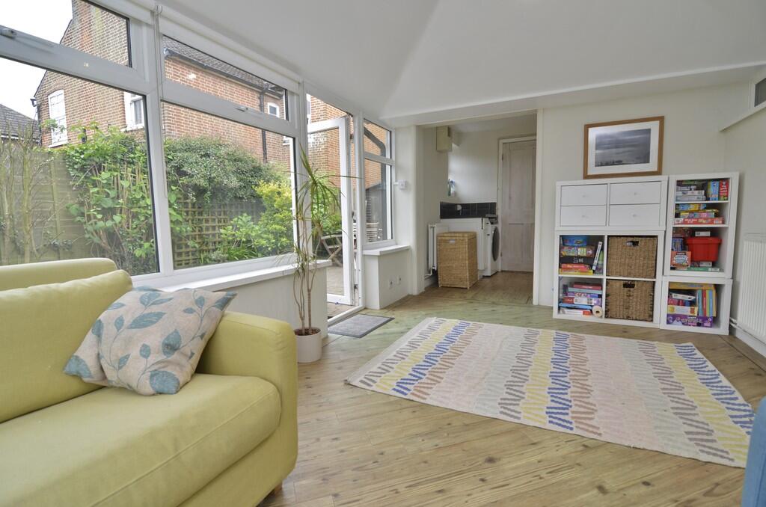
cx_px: 383
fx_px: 350
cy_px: 254
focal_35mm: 16
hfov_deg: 95.1
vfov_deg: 71.8
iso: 400
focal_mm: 11
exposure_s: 1/60
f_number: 5.6
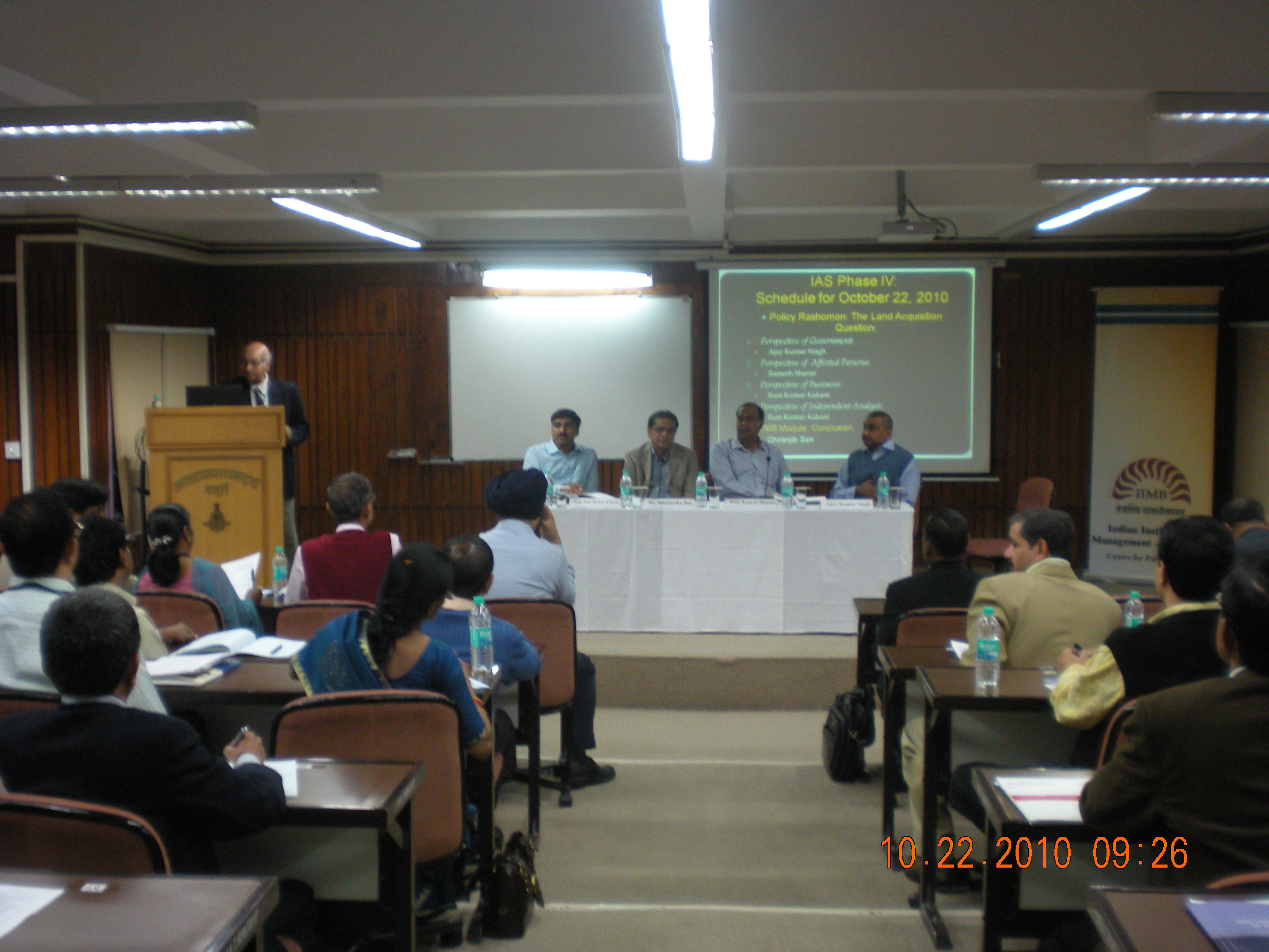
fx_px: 1613
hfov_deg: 42.9
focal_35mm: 44
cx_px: 634
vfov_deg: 32.9
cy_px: 476
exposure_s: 1/18.6
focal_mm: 7.4
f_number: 3.5
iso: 200
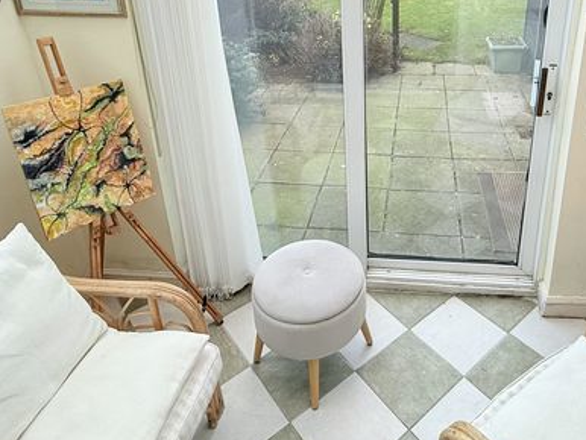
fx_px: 491
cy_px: 86
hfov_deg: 60.6
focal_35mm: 29
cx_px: 376
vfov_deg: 45.7
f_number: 2.2
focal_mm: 2.22
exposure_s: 1/99
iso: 100
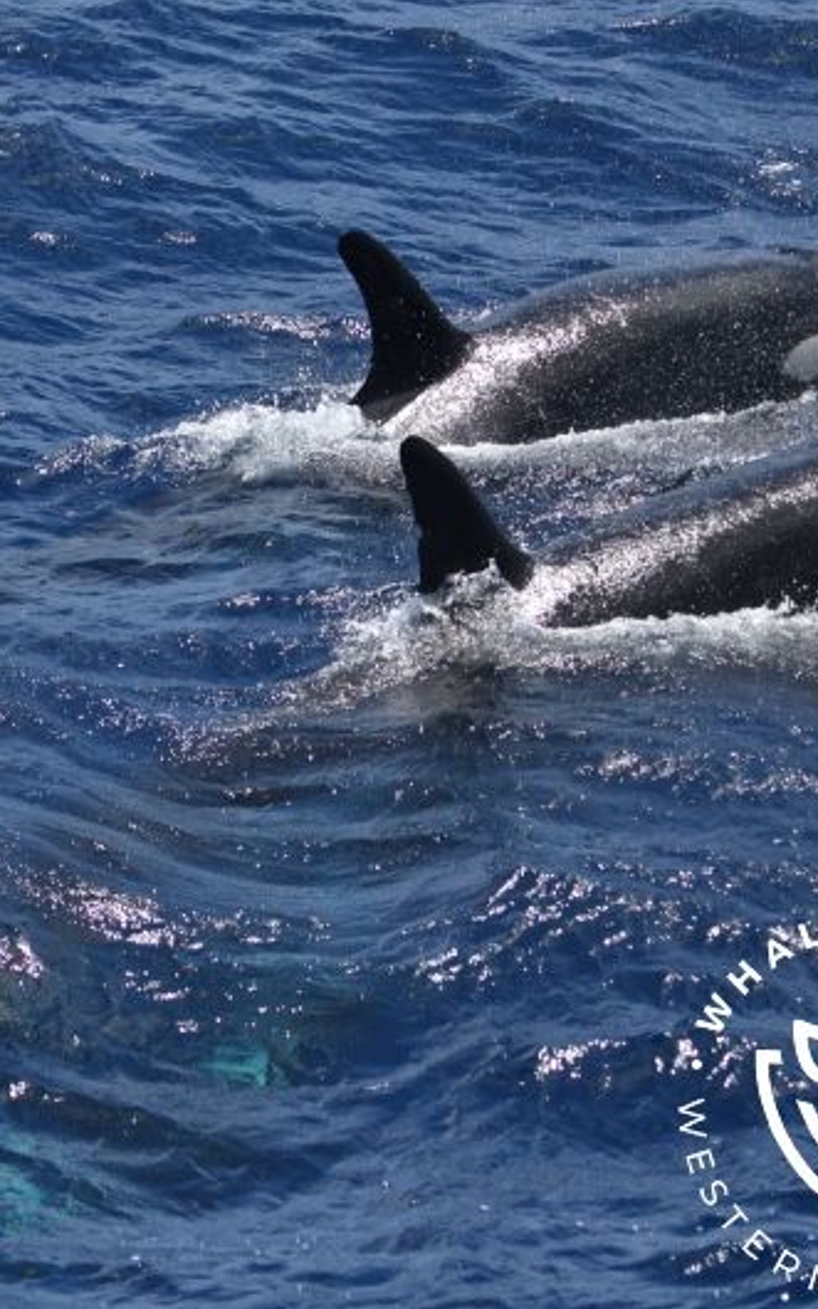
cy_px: 653
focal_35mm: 200
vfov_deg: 10.5
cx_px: 99
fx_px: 7138
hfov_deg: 6.5
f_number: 5
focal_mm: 130
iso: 640
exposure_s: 1/8000
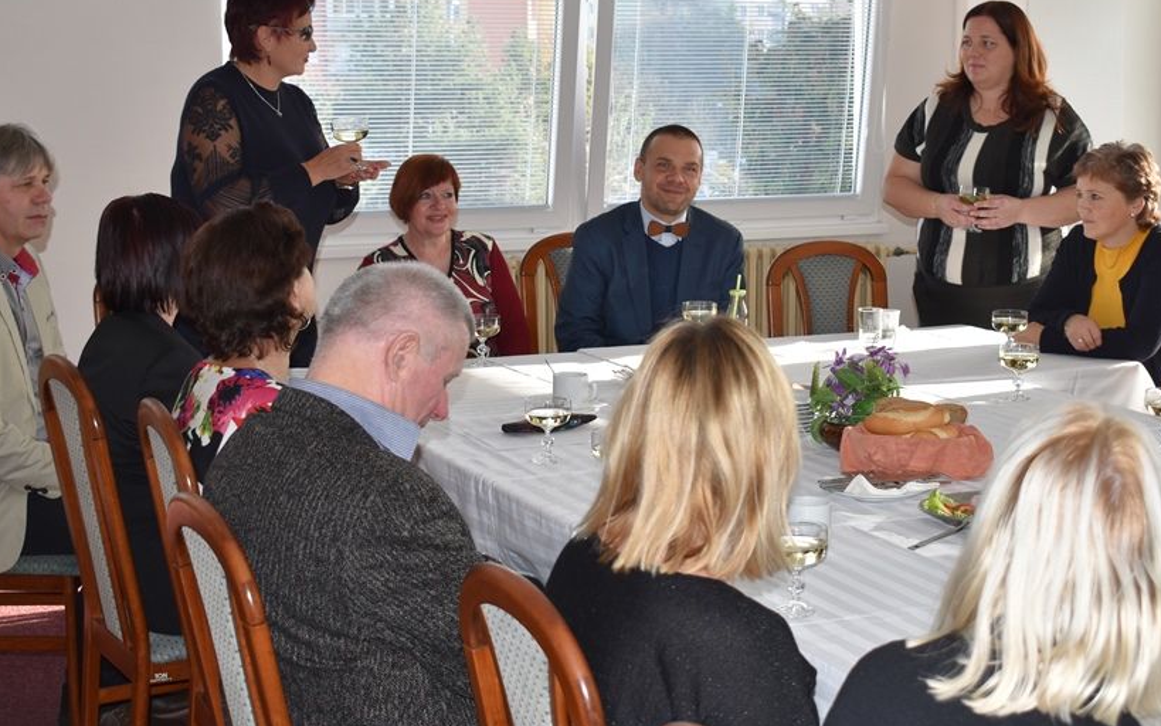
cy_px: 262
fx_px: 2057
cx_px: 645
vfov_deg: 20.0
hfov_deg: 31.5
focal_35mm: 65
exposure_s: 1/125
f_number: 5.6
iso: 250
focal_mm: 34
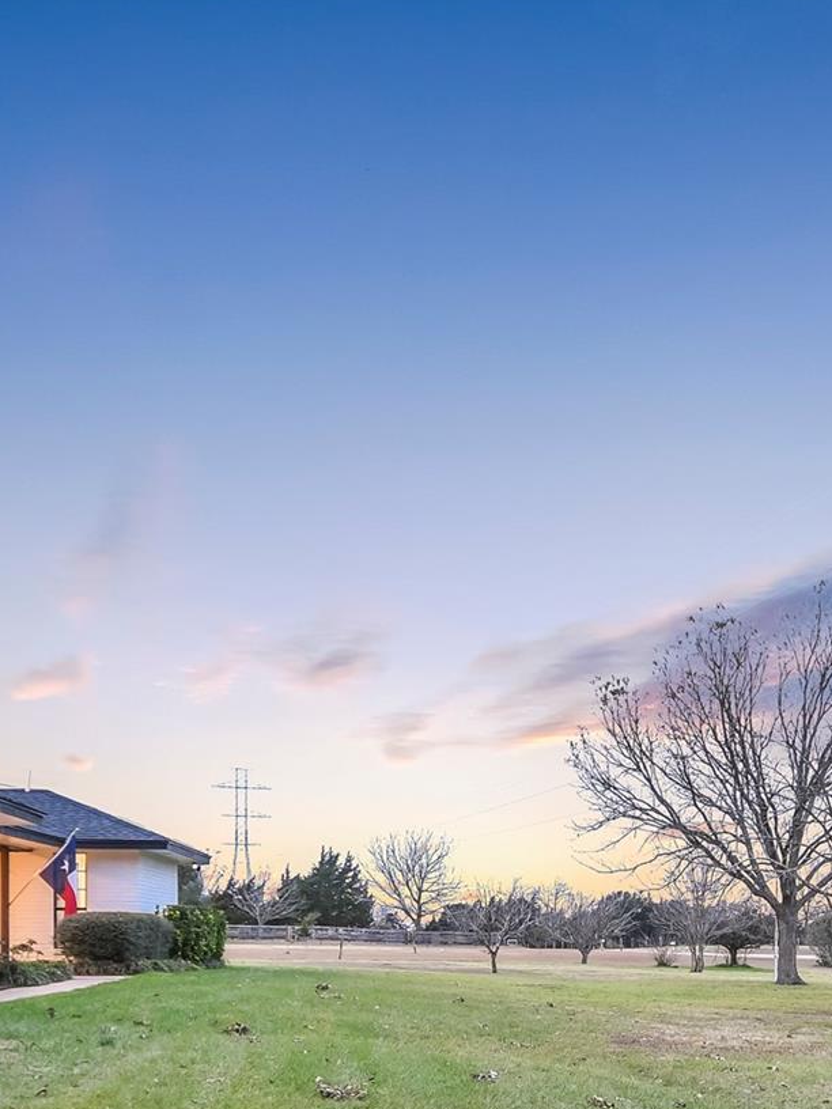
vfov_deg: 42.8
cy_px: 915
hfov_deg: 33.3
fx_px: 1333
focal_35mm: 42
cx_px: 707
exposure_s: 1/30
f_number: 5
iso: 400
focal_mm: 11.5
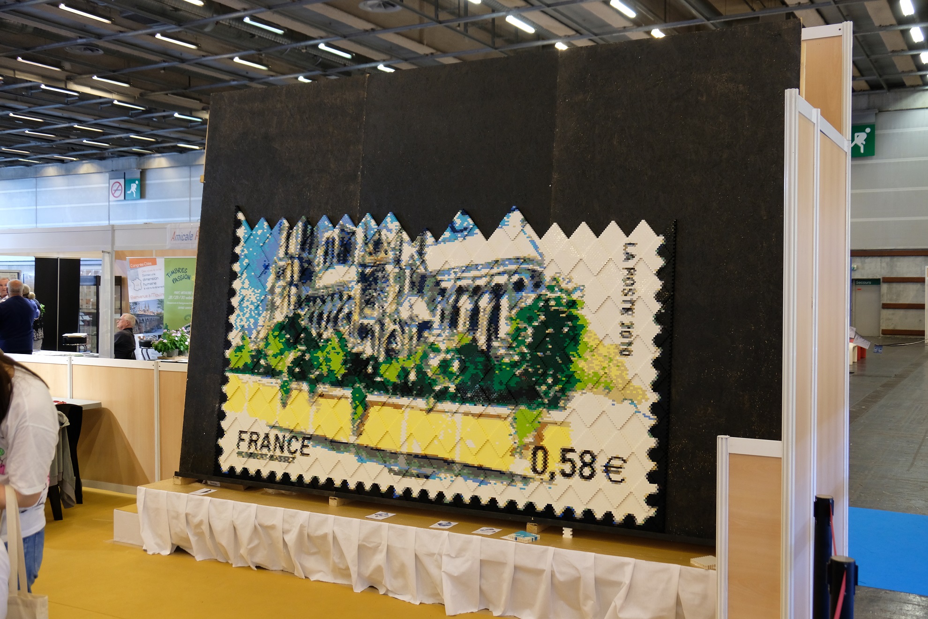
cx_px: 464
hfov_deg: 54.4
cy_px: 310
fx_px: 902
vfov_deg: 37.9
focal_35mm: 35
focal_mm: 23.3
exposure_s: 1/30
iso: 1250
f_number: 4
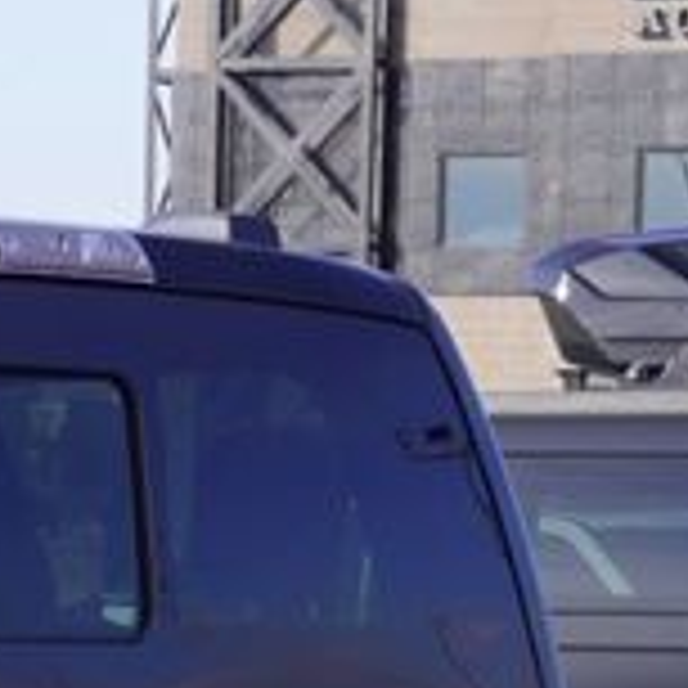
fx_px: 4809
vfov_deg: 7.9
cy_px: 1304
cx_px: 0
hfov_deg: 8.1
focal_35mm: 214
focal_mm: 25
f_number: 8
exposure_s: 1/100
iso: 100
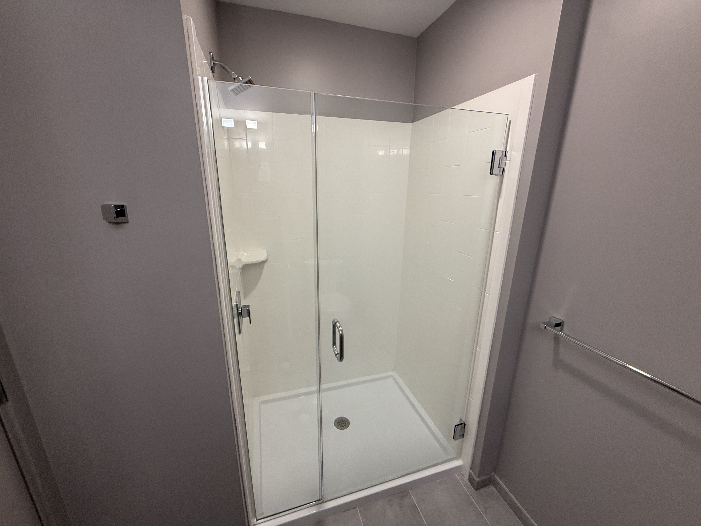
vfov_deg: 85.7
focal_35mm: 14
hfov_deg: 102.1
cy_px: 263
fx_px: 284
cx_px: 350
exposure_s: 1/120
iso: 320
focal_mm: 2.22
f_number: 2.2
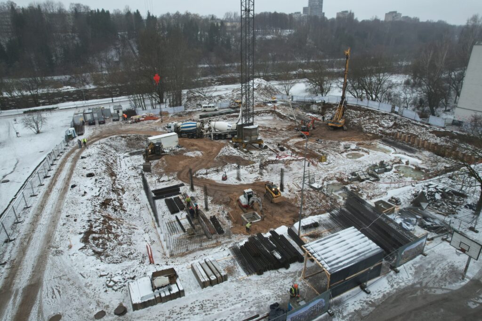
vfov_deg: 57.2
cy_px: 160
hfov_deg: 78.6
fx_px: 295
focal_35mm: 22
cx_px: 241
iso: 100
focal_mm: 8.38
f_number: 2.8
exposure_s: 1/40
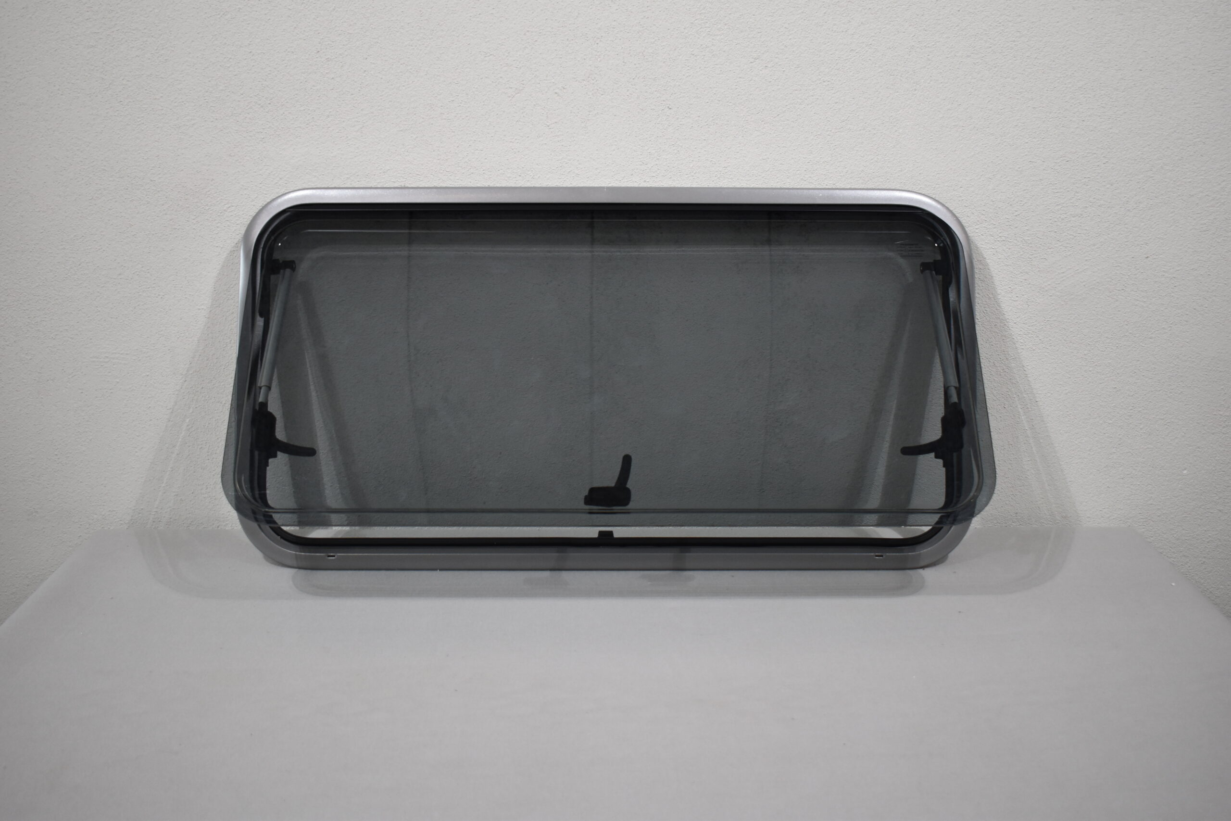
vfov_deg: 34.2
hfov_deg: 49.6
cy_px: 410
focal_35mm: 39
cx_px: 616
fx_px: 1334
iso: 720
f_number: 4
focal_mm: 26
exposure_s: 1/250
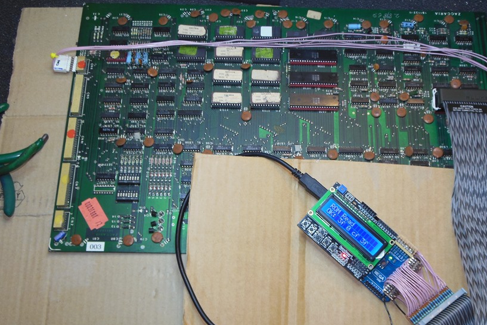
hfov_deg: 45.3
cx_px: 277
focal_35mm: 43
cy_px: 168
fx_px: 582
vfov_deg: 31.2
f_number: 3.5
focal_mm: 6
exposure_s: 1/30
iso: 125
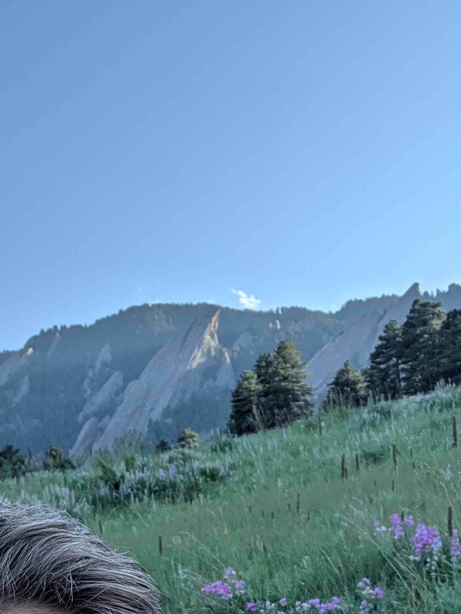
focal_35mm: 62
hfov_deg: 23.6
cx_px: 265
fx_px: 1101
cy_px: 658
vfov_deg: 28.6
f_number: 2.4
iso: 59
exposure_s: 1/1045
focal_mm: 3.38
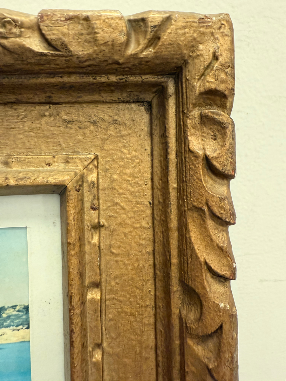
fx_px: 264
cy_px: 190
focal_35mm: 24
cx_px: 143
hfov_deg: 56.8
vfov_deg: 71.6
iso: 500
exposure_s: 1/60
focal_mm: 2.22
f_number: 2.2
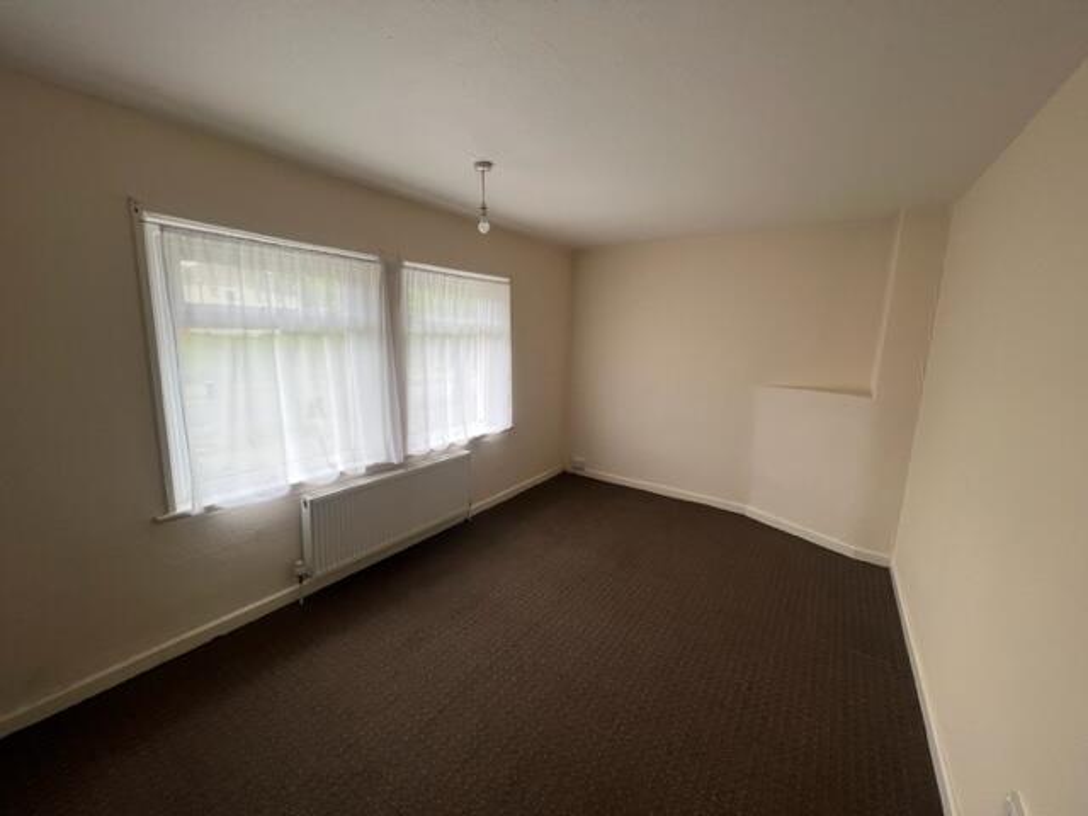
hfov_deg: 106.2
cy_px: 408
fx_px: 409
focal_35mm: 13
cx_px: 544
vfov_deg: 89.9
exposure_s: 1/99
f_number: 1.8
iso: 50
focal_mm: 1.57
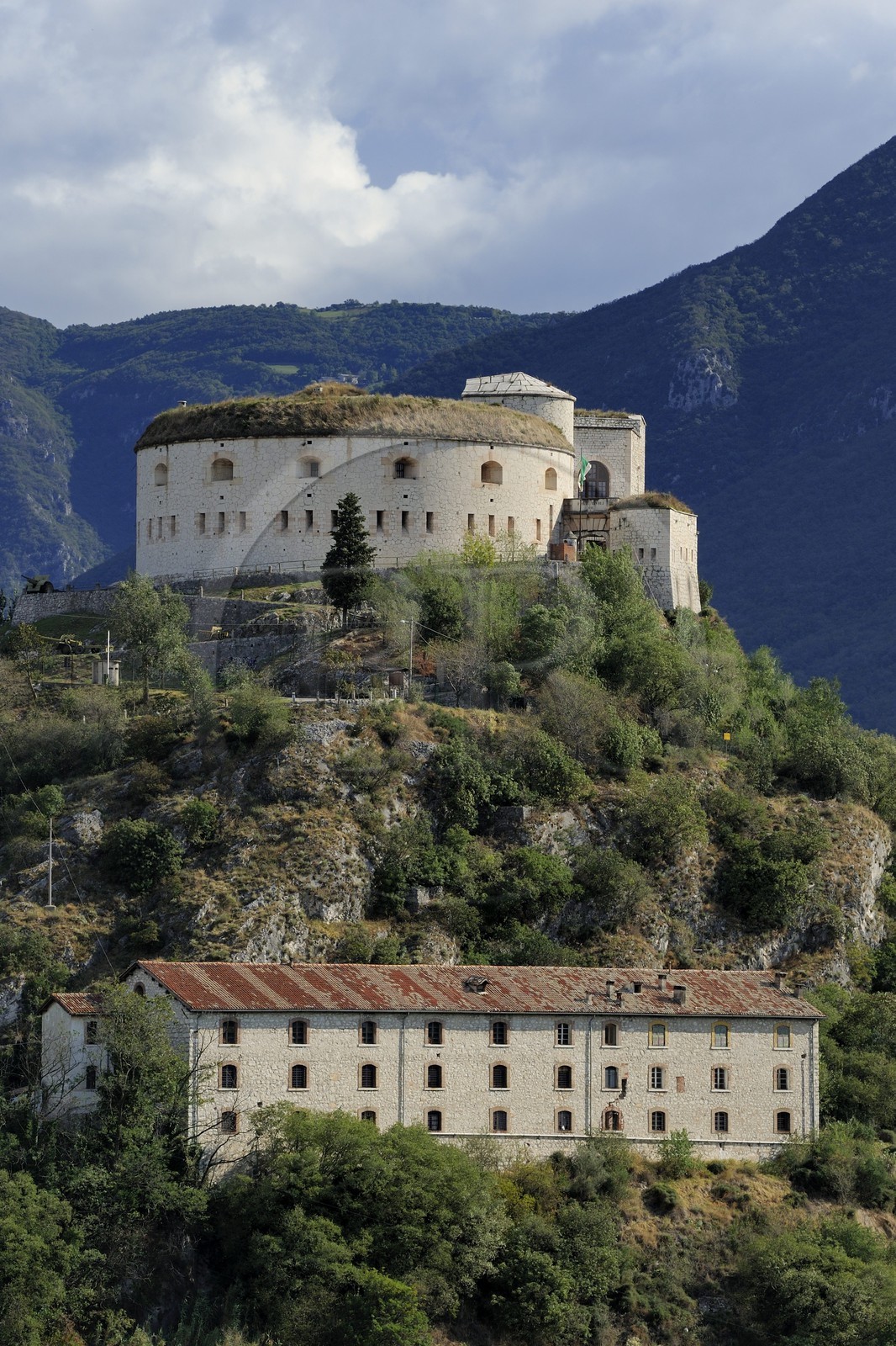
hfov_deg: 8.3
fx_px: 6162
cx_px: 448
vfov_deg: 12.5
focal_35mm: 165
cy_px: 673
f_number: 14
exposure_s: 1/400
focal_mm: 165
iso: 400
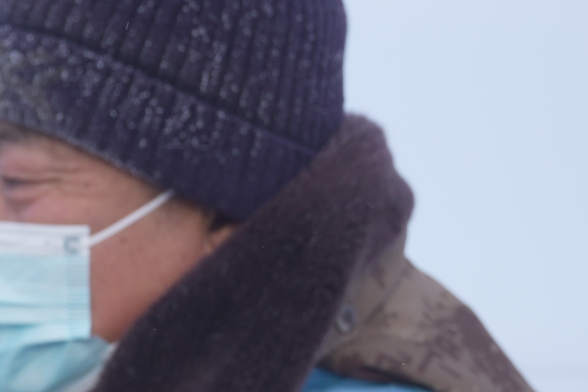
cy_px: 539
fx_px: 2662
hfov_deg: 11.4
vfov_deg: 8.3
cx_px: -596
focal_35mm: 163
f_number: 6.3
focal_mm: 32
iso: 125
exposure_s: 1/160
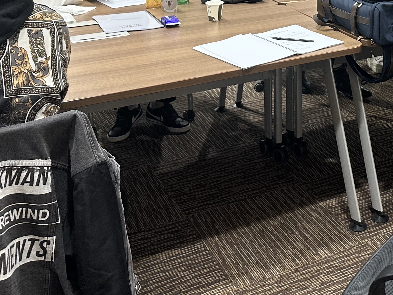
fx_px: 647
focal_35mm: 57
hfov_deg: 32.3
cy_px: -26
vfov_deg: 24.1
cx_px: 347
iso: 125
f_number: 1.78
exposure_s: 1/60
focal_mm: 6.86
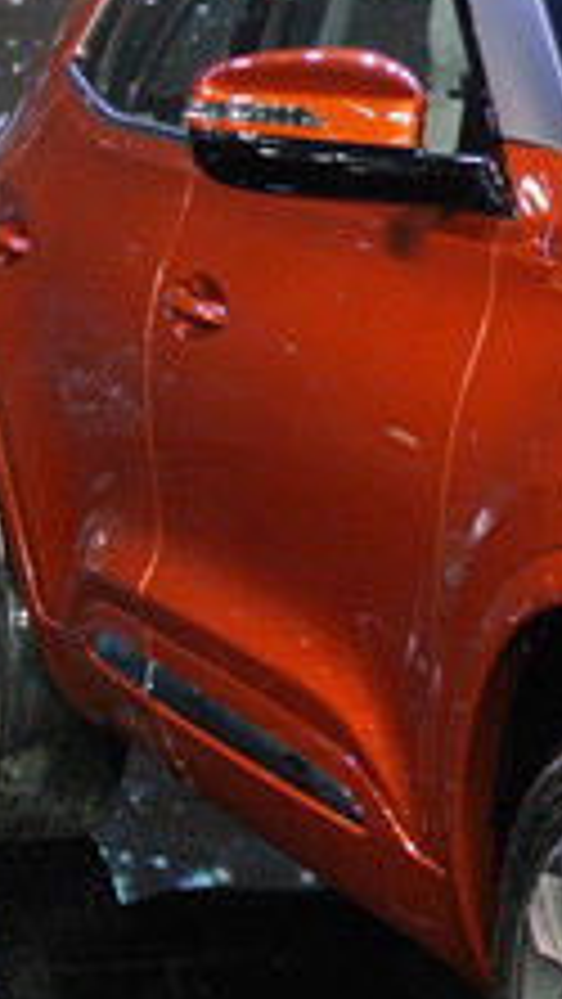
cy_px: 490
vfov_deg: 20.9
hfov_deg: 10.6
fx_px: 2700
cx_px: 1236
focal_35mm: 102
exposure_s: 1/25
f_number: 3.5
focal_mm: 10
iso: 200
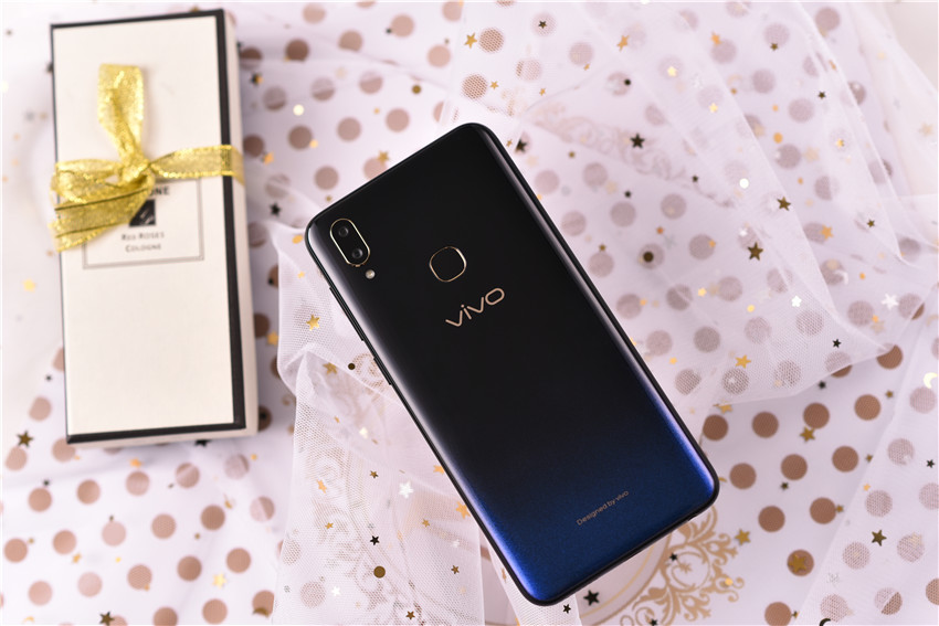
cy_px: 313
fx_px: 2217
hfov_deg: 23.9
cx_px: 470
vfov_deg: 16.1
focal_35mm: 85
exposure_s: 1/80
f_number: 4
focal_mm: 85
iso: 125
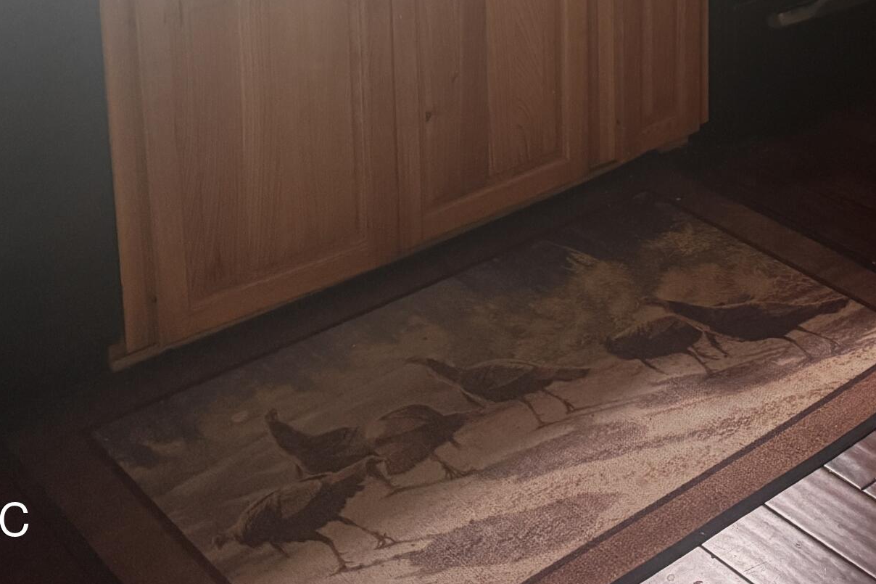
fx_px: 1508
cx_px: 782
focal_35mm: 62
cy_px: -221
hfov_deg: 31.0
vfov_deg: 19.7
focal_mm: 6.76
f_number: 1.78
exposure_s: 1/60
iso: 500
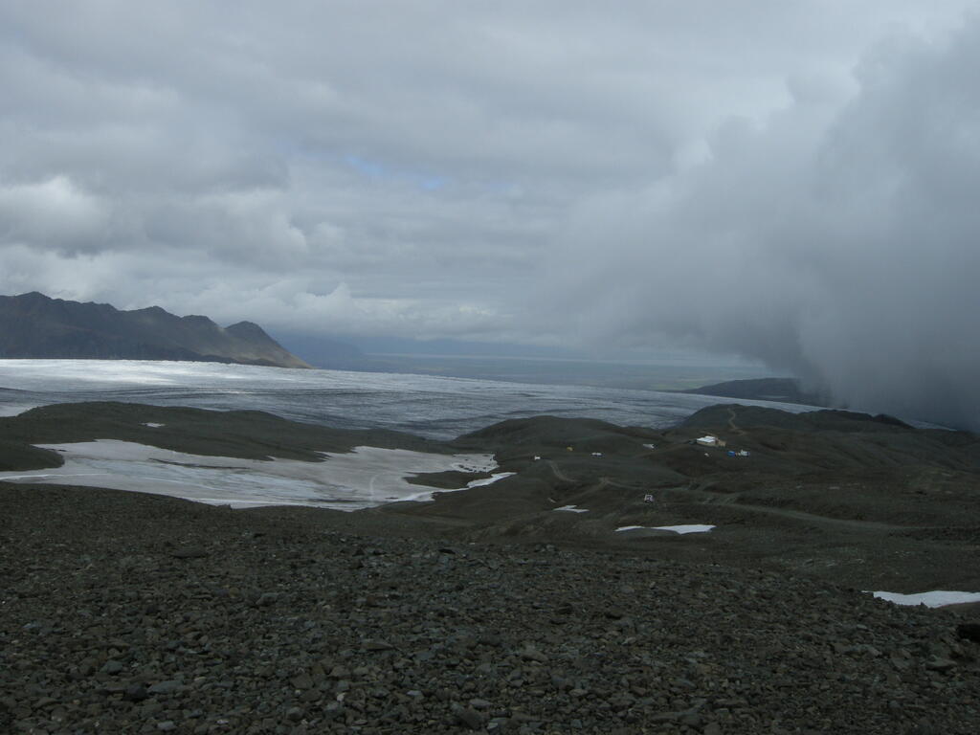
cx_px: 490
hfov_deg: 52.6
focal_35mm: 35
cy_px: 368
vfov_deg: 40.7
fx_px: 991
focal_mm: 7.5
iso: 100
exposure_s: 1/460
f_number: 6.8
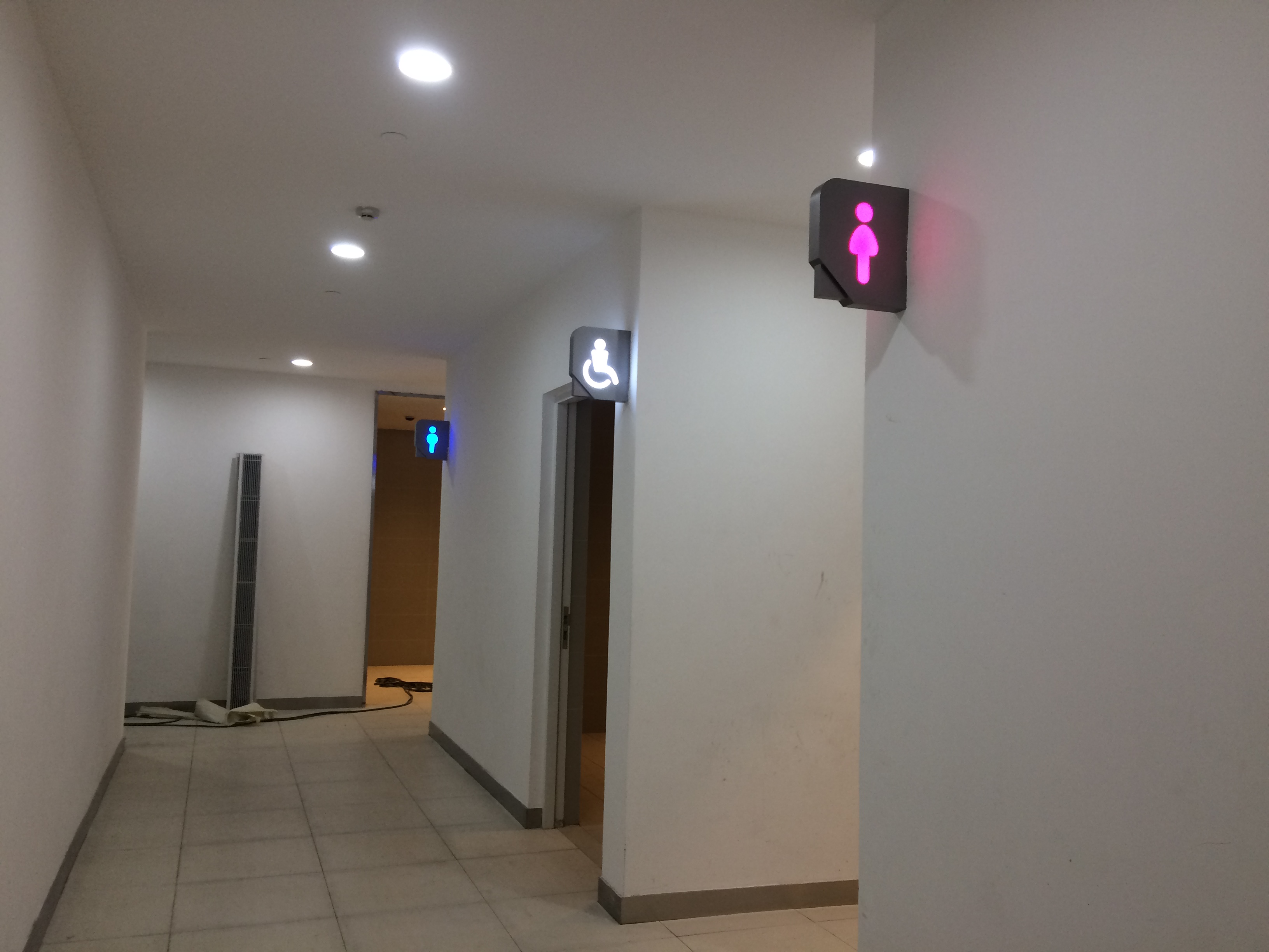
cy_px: 476
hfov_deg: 61.7
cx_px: 634
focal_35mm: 29
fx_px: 1063
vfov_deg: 48.2
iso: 32
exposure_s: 1/33
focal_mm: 4.15
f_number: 2.2
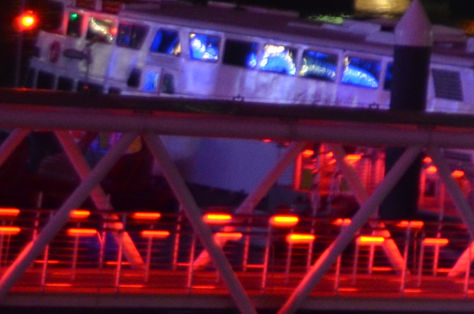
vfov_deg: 5.3
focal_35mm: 254
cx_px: 1085
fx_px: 3338
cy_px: -366
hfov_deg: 7.6
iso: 800
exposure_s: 1/2
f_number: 4.8
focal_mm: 32
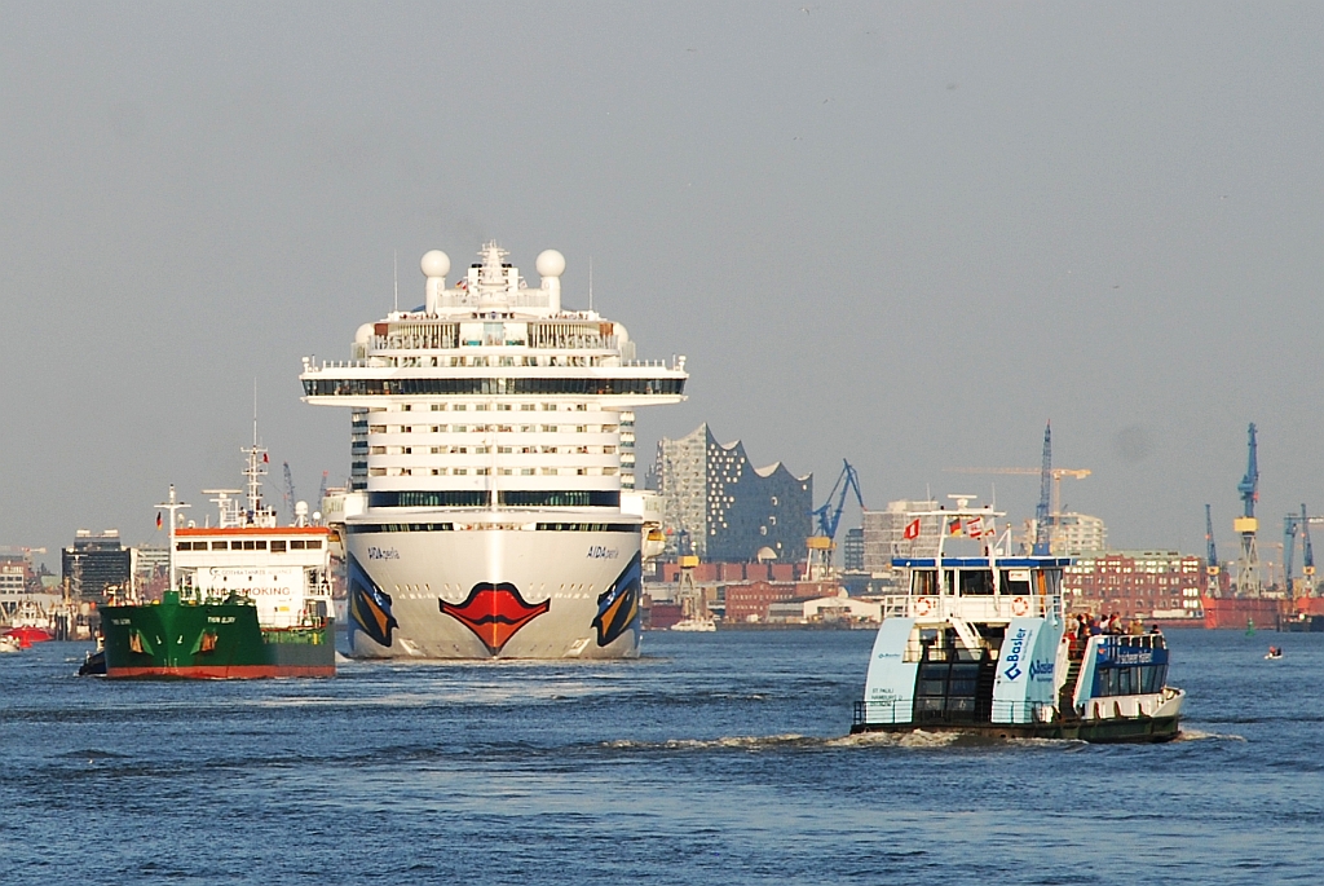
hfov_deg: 10.1
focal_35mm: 202
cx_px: 662
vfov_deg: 6.8
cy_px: 443
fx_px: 7455
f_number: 10
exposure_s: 1/250
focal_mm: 135
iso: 160
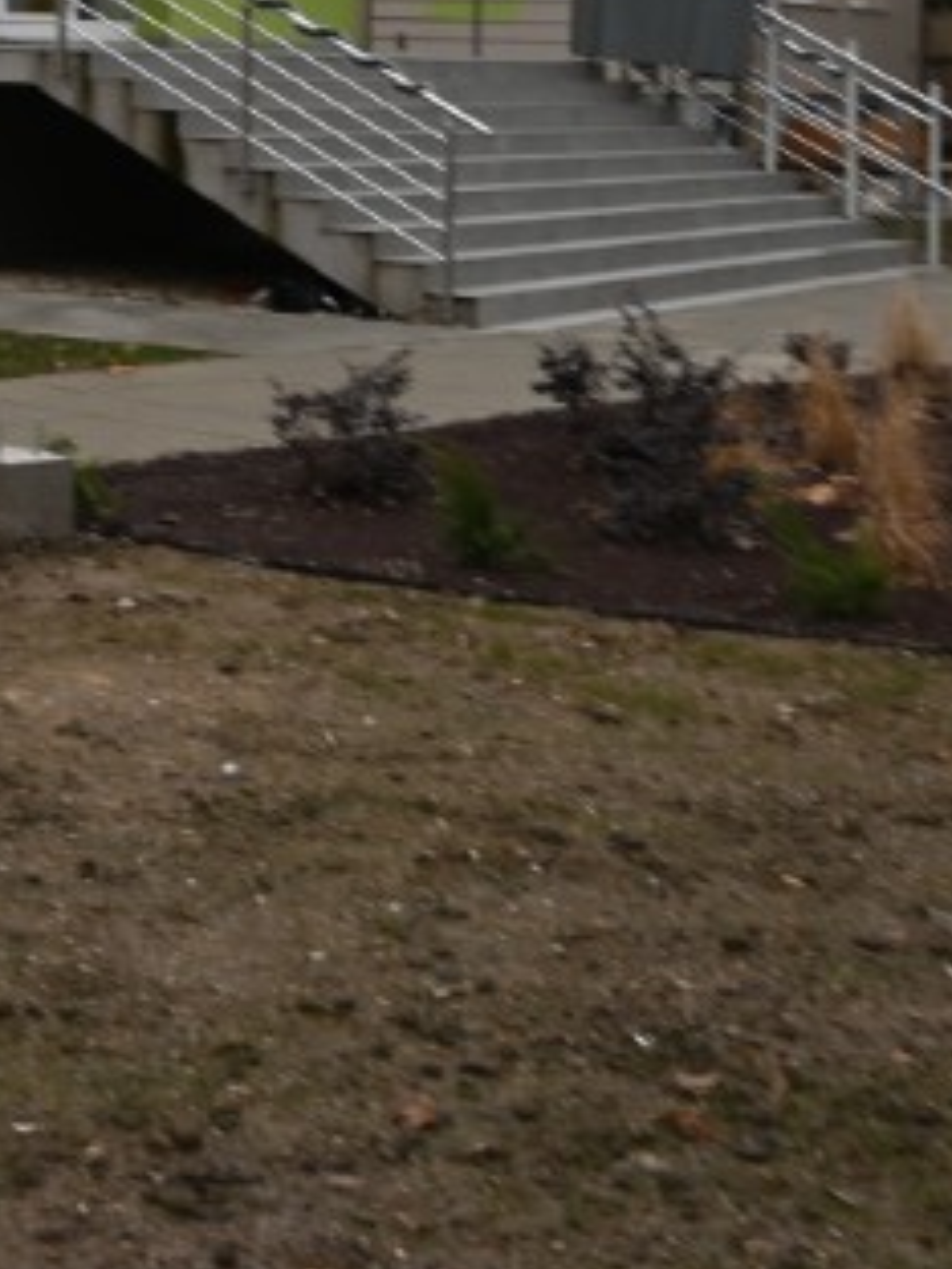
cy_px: -191
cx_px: -350
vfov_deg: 21.6
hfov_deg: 16.3
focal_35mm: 85
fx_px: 3117
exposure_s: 1/100
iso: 200
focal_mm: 24
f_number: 5.6
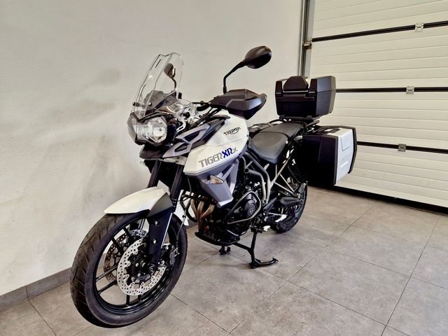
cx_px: 224
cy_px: 168
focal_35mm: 23
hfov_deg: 73.9
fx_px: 298
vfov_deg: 58.9
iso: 400
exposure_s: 1/100
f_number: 1.8
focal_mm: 5.4
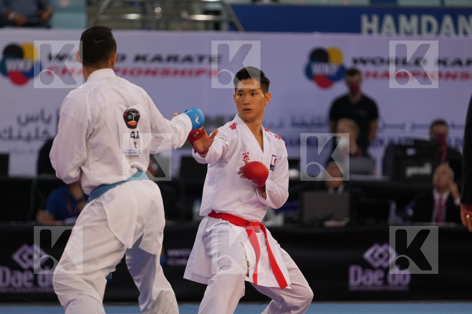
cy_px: 157
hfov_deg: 6.9
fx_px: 3933
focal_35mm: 300
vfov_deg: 4.6
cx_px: 236
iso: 1600
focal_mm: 200
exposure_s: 1/1000
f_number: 2.8
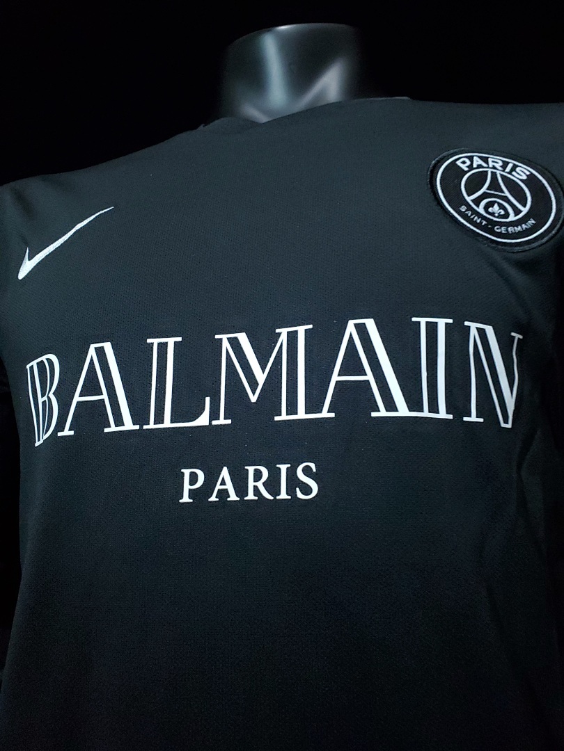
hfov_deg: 53.1
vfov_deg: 67.3
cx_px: 282
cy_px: 376
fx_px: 565
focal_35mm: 26
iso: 400
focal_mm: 4.3
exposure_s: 1/15
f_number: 2.4
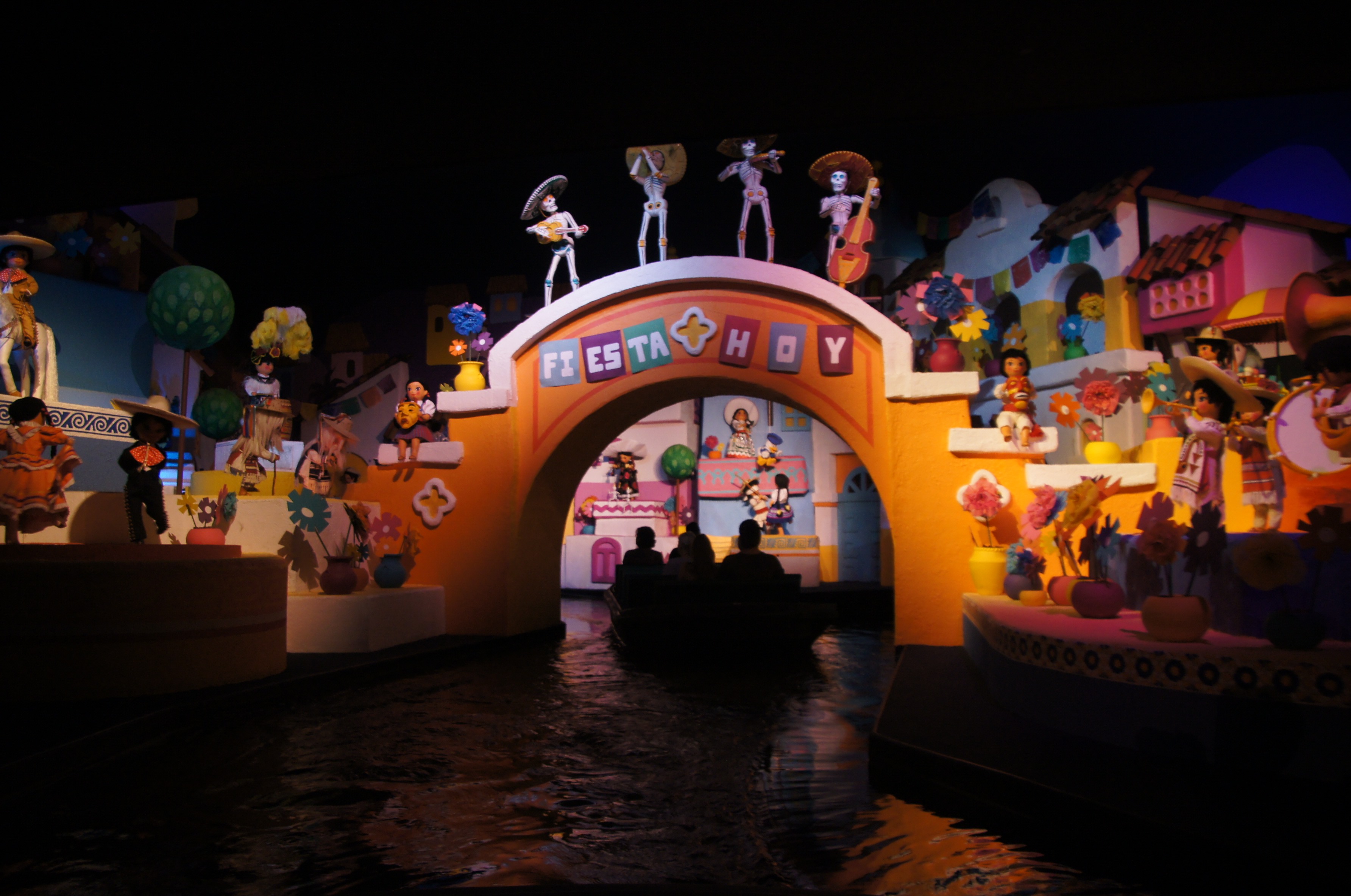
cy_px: 448
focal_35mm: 27
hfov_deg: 67.5
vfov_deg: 47.8
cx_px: 676
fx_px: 1012
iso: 640
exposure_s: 1/30
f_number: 3.5
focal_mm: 18
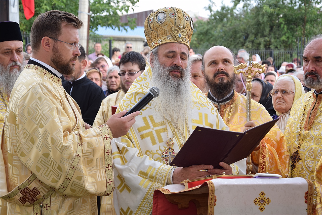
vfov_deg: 15.7
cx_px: 161
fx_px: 778
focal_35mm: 87
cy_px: 108
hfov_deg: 23.4
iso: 100
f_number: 5.6
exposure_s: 1/80
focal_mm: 58
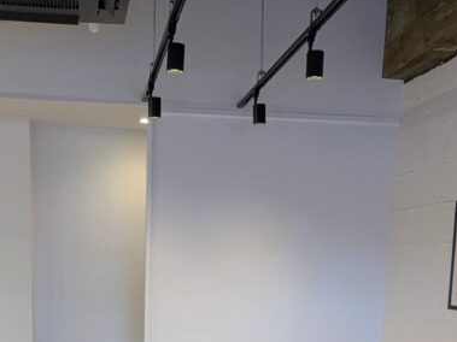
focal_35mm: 54
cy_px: 415
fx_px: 713
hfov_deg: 35.4
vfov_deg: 24.4
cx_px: 172
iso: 215
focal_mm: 2.35
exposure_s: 1/120
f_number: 2.2
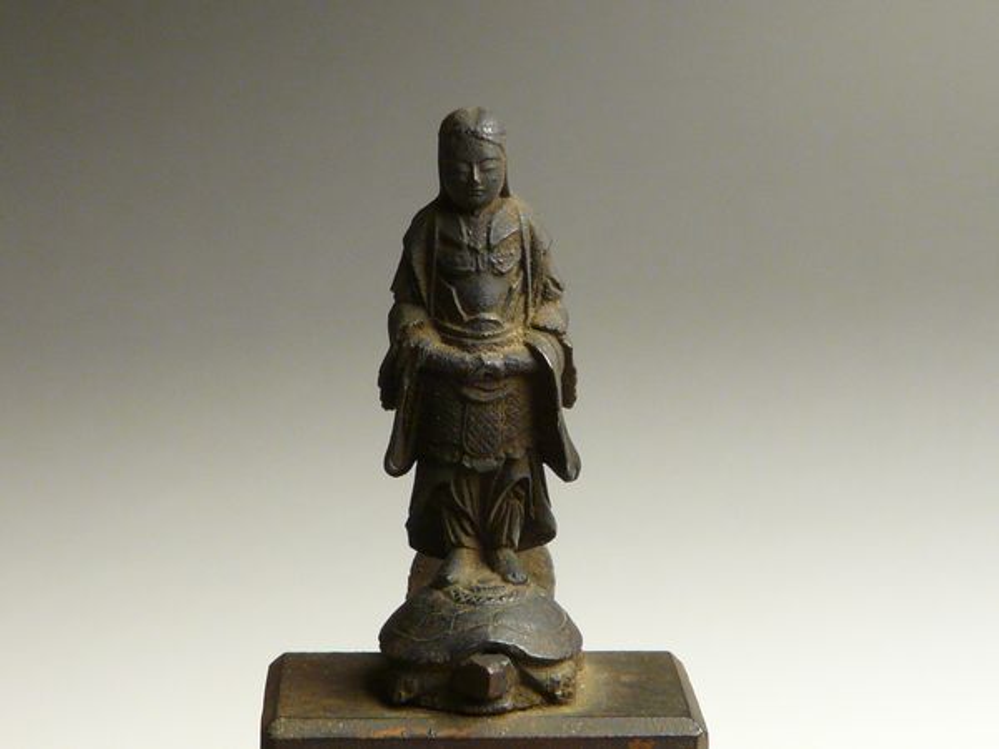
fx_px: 2395
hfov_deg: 23.6
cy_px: 374
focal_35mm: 83
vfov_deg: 17.8
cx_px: 500
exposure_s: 1/30
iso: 200
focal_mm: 8.5
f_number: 3.2
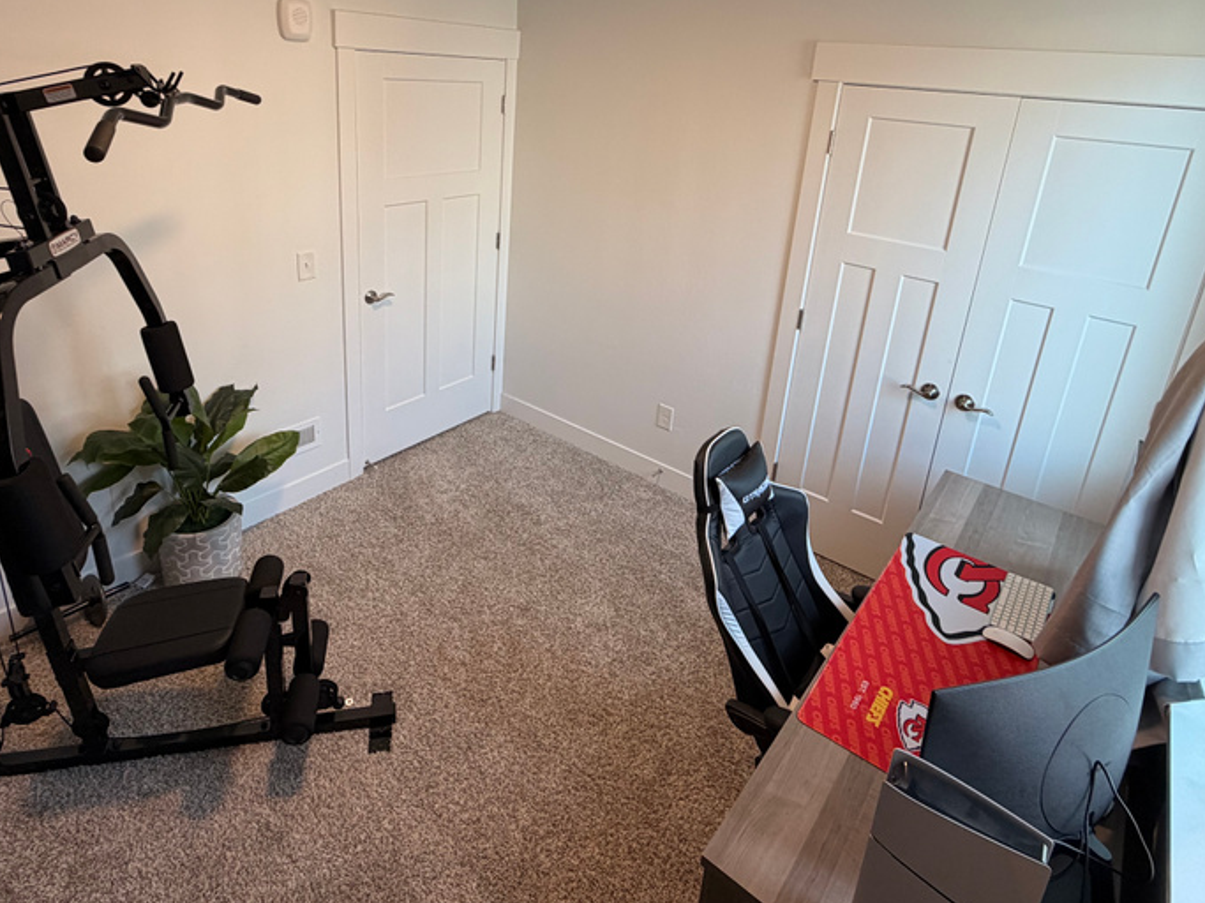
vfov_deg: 61.7
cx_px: 580
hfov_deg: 79.0
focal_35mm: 21
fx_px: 731
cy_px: 293
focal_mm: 2.22
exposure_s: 1/120
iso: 125
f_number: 2.2
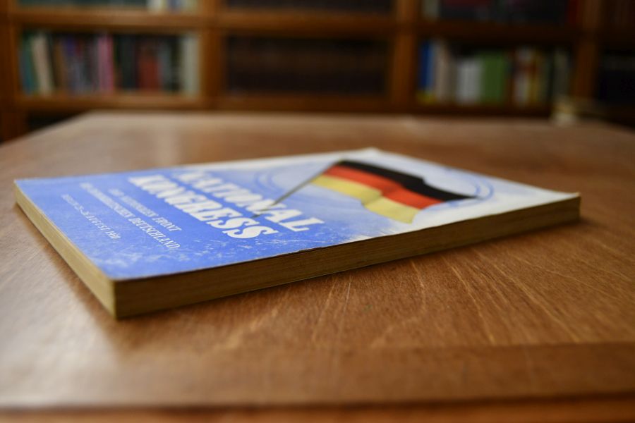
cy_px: 212
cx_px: 318
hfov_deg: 53.1
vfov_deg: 36.9
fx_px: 635
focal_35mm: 36
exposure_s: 1/125
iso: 1100
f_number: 3.8
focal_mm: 24
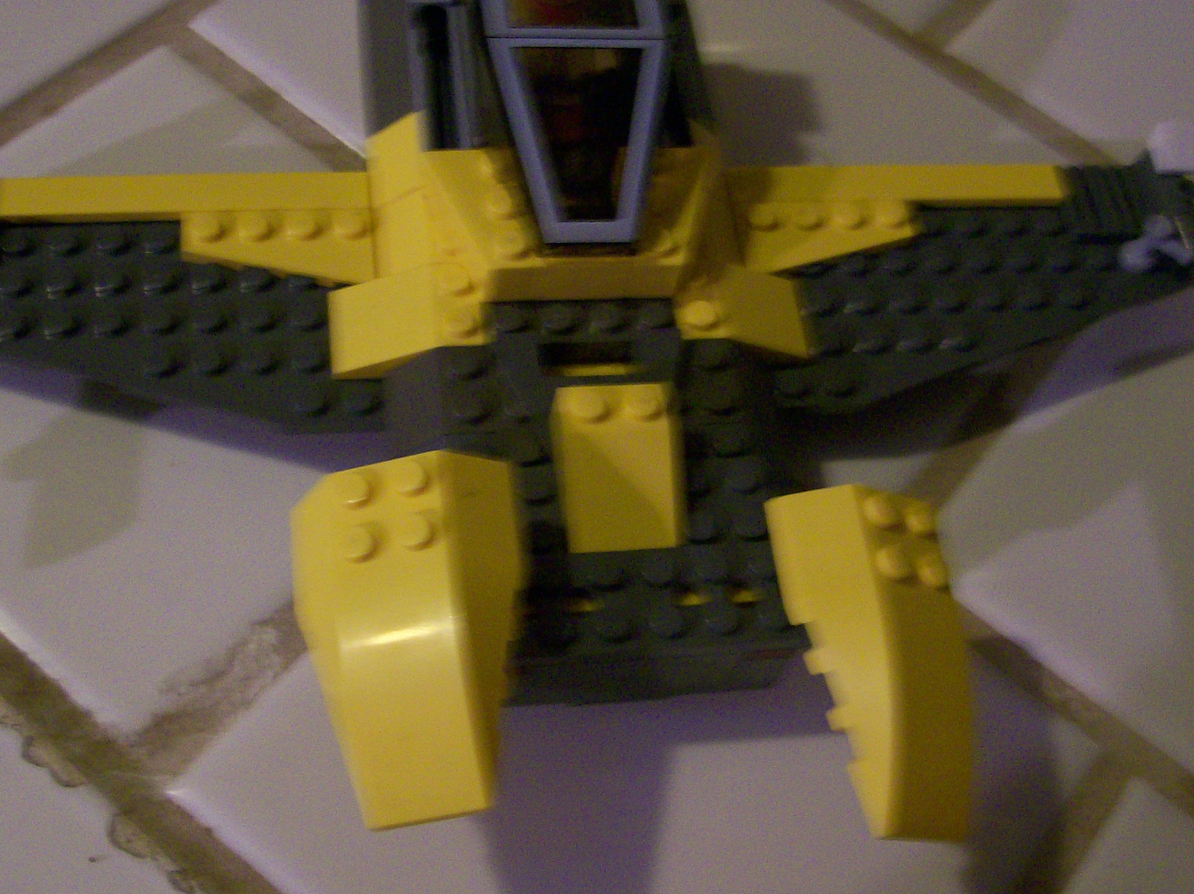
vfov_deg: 31.5
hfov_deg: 41.1
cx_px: 487
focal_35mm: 46
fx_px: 1586
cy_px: 399
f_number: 2.7
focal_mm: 6
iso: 160
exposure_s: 1/8
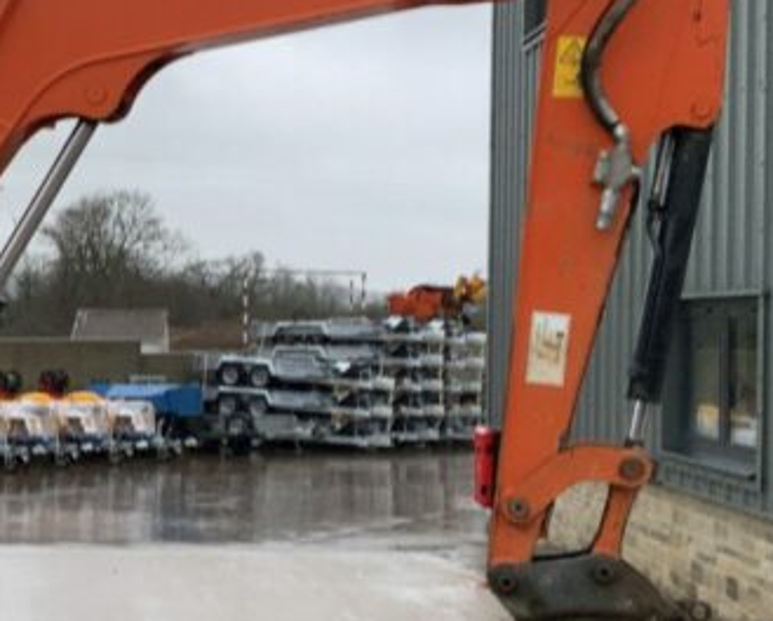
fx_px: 2016
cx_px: -7
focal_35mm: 88
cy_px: 296
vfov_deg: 17.5
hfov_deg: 21.0
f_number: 1.8
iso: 64
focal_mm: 3
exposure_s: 1/60
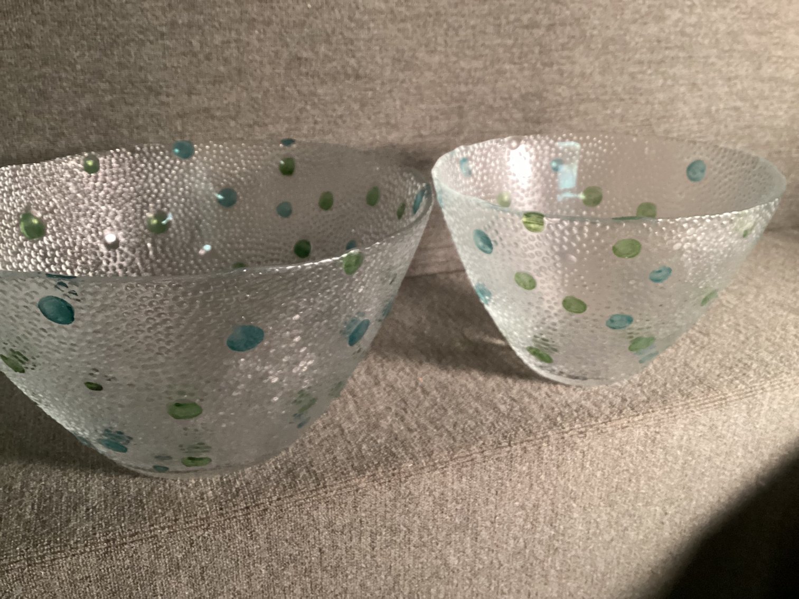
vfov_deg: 45.4
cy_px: 300
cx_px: 400
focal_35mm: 31
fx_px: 716
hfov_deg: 58.3
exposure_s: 1/40
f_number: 2.4
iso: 320
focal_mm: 3.3
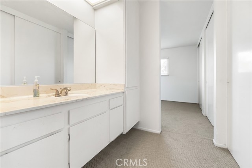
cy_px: 84
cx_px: 126
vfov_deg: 77.3
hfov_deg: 100.4
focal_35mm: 15
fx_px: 105
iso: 100
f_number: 7.1
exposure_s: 1/1.67
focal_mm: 10
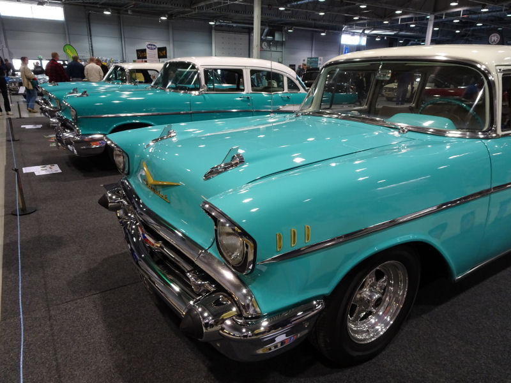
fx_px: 354
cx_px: 256
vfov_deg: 56.8
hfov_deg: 71.6
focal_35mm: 24
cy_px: 192
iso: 250
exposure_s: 1/30
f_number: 3.5
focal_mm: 4.1
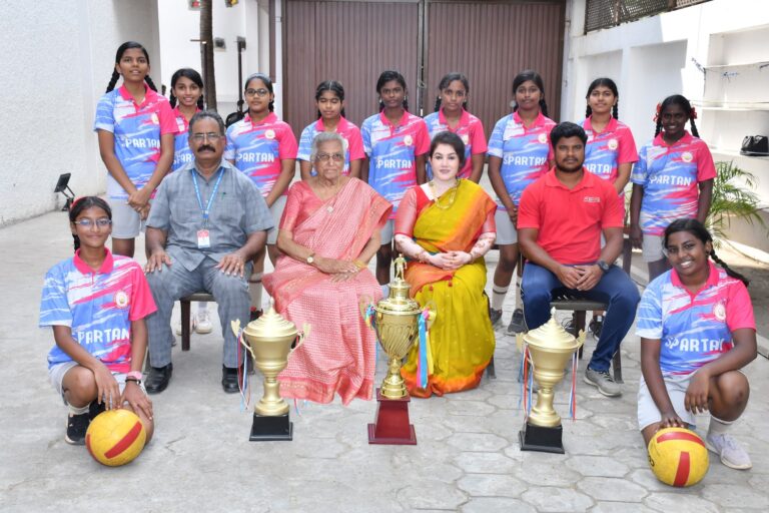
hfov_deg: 48.5
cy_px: 256
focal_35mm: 40
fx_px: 854
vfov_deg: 33.4
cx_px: 384
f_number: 9
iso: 400
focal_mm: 27
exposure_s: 1/160
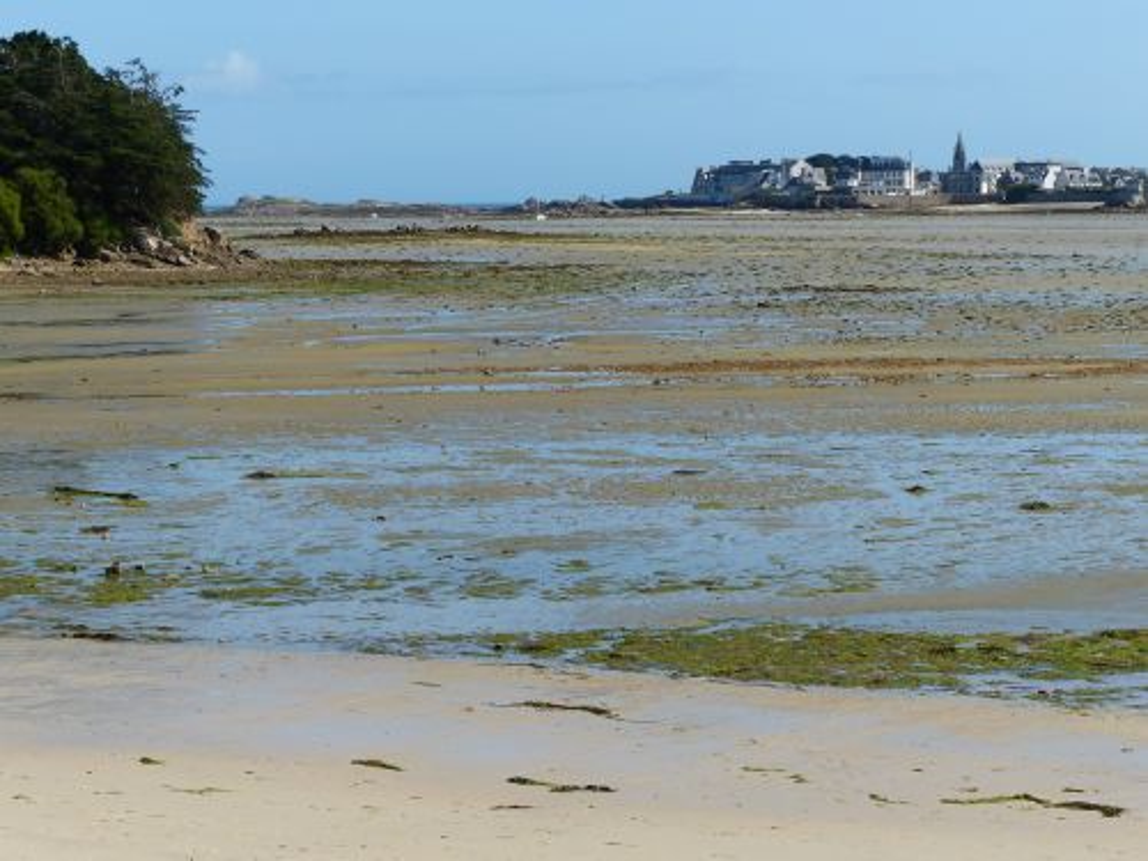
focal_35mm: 91
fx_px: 3018
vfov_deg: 16.2
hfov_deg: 21.5
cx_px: 574
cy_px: 430
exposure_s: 1/1300
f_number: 4
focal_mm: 16.4
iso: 100
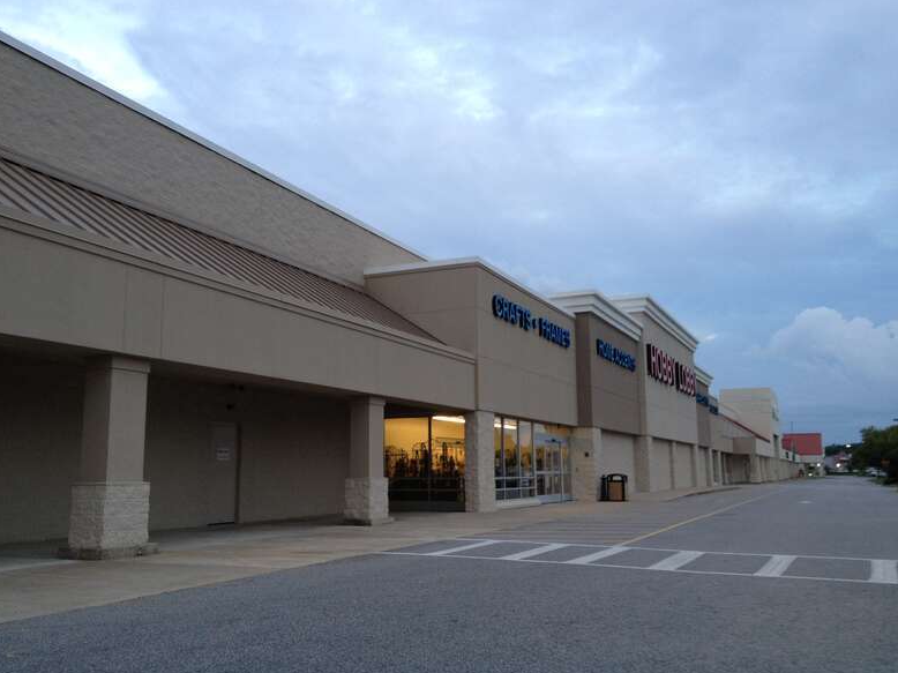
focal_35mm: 36
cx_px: 456
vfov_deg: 39.6
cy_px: 343
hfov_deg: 51.4
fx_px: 934
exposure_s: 1/40
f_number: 2.4
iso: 64
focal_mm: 4.28
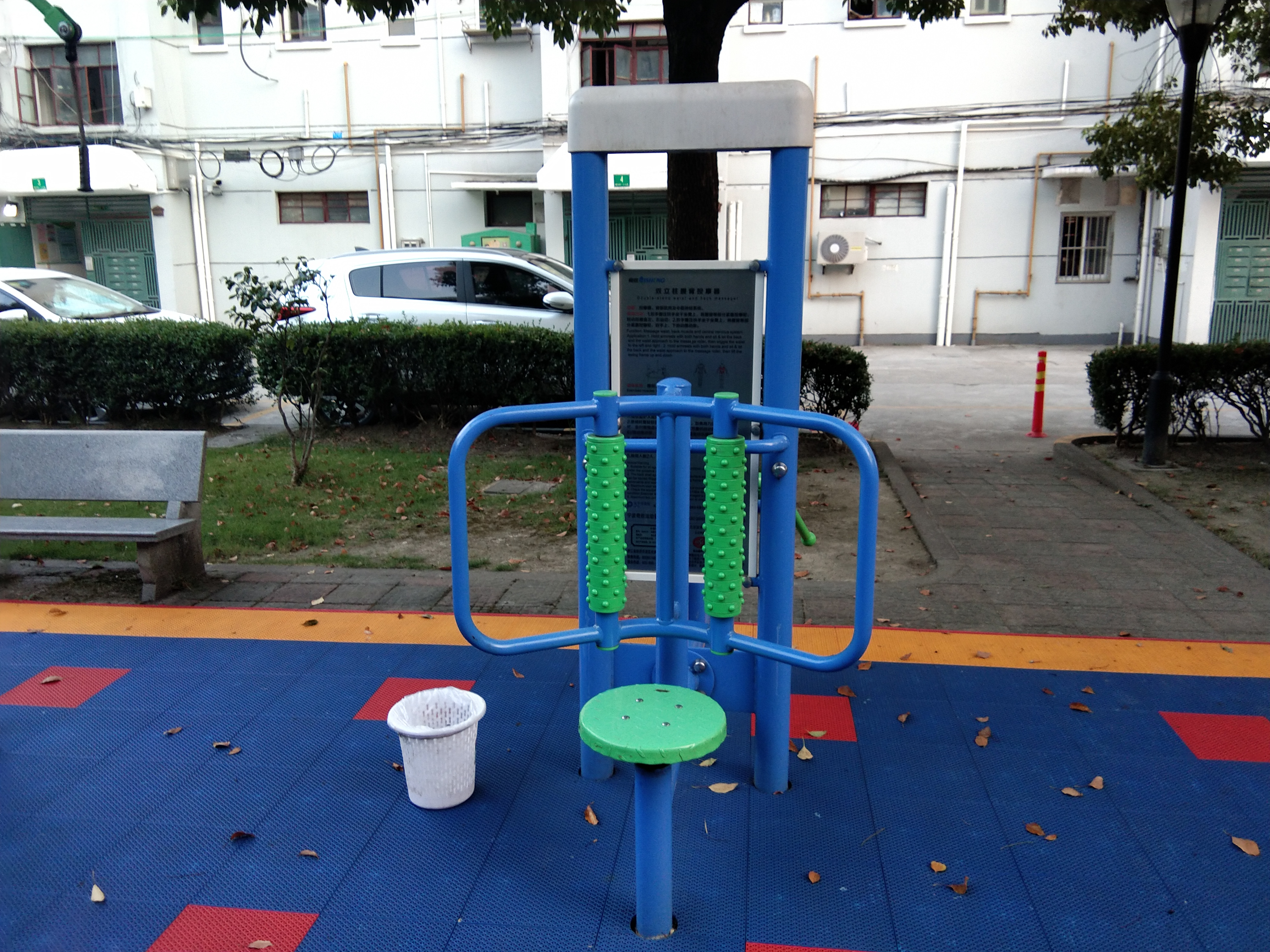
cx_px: 635
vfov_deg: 45.4
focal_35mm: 31
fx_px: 1137
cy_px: 476
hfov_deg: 58.4
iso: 200
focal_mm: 3.69
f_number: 2.2
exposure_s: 1/33.3
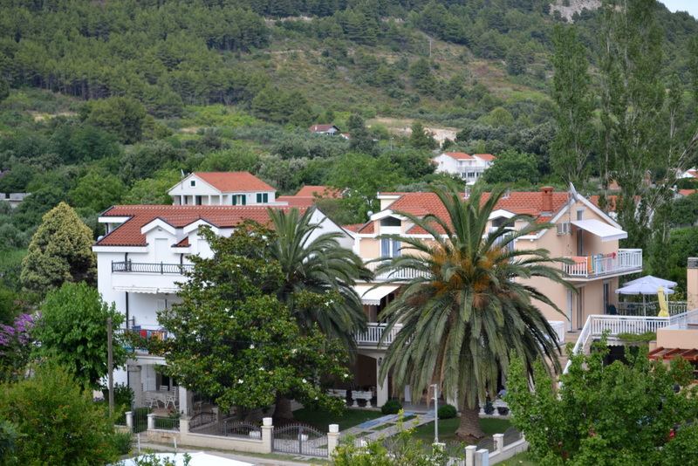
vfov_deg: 16.6
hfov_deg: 24.6
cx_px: 349
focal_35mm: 82
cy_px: 233
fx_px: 1600
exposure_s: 1/200
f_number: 5.6
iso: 200
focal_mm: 55
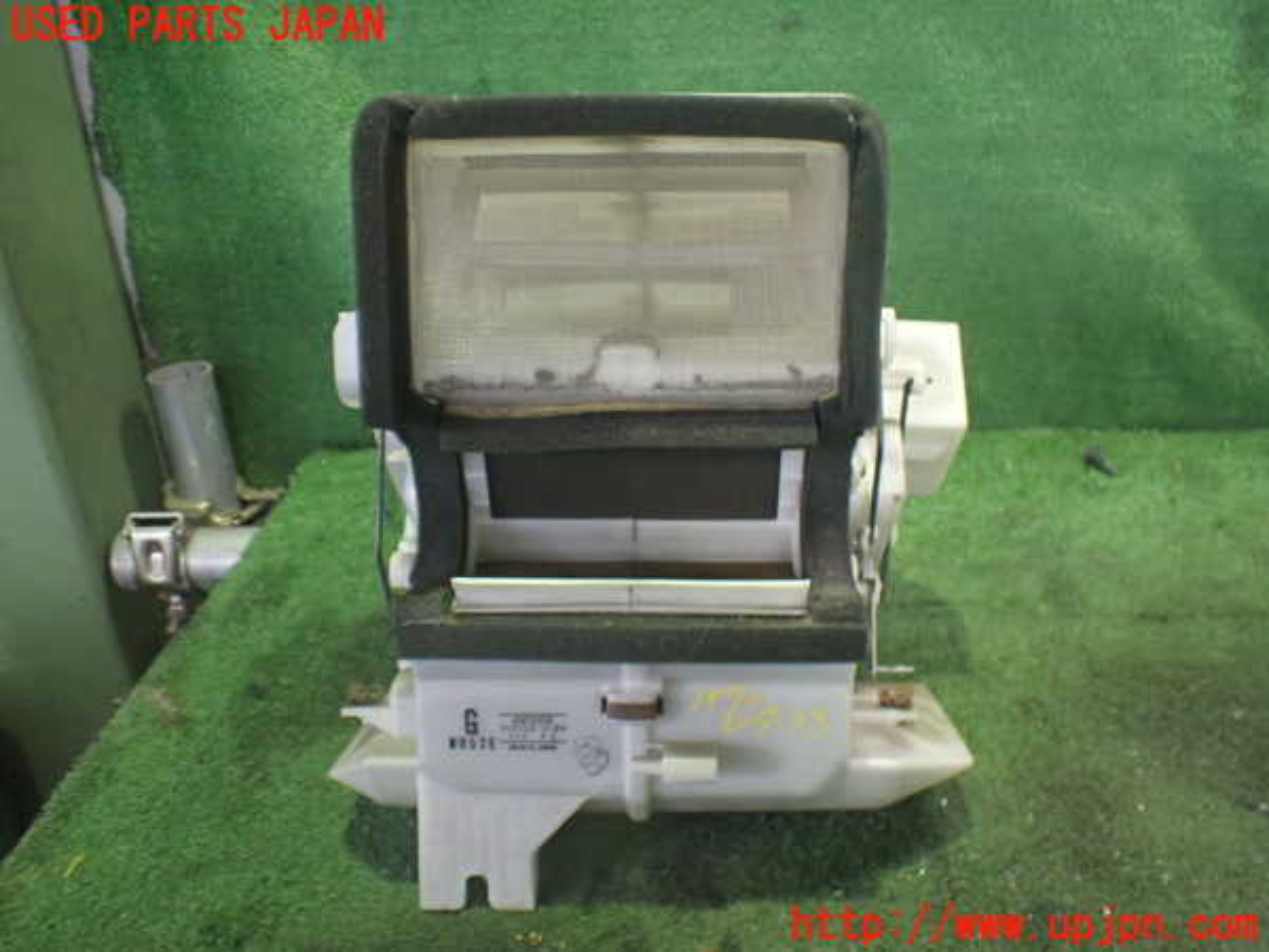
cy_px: 476
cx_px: 634
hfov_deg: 60.0
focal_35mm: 30
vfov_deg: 46.8
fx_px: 1100
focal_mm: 5.4
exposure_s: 1/30
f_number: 2.3
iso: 800
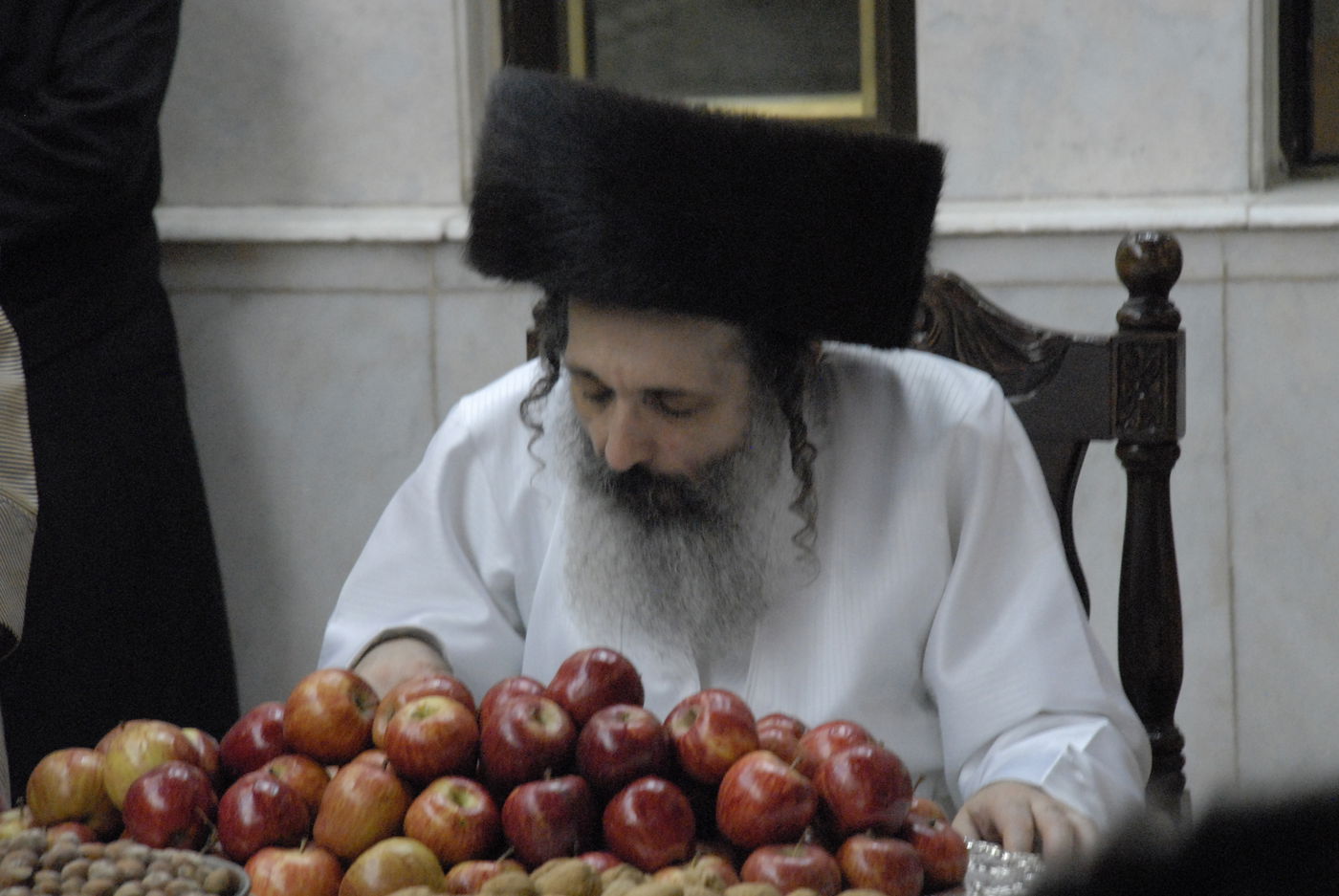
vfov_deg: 6.8
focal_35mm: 202
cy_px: 448
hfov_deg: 10.1
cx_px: 670
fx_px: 7540
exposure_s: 1/50
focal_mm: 135
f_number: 9
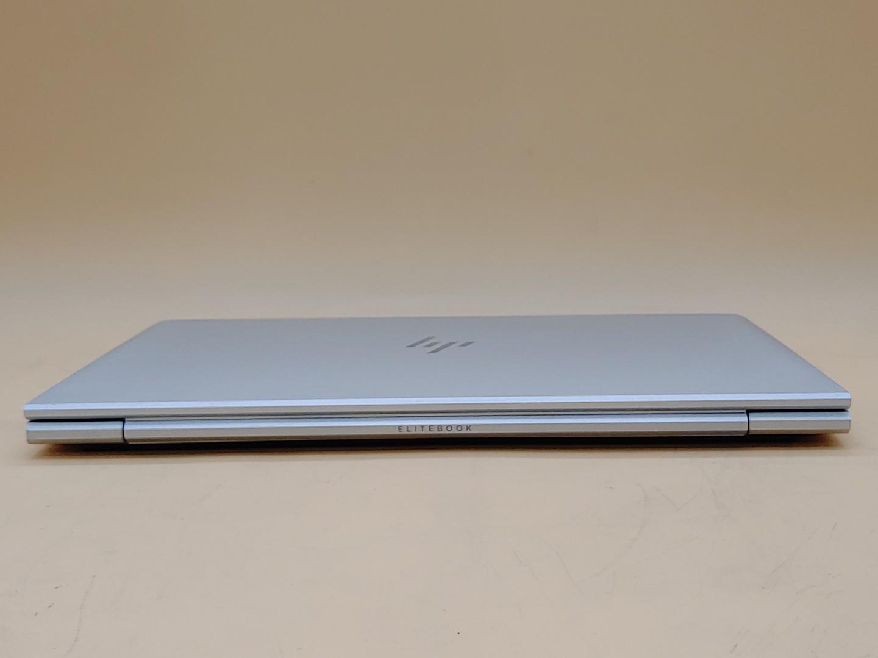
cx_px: 439
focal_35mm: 49
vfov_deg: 29.7
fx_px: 1243
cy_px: 329
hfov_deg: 38.9
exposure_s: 1/220
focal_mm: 4.36
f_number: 1.8
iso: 50
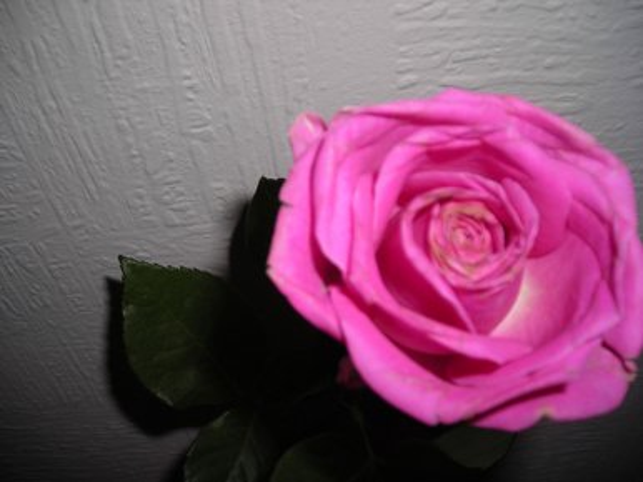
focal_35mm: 38
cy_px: 241
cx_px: 322
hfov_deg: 49.0
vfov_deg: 37.7
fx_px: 705
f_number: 6.4
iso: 50
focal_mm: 6.3
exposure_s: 1/60.1
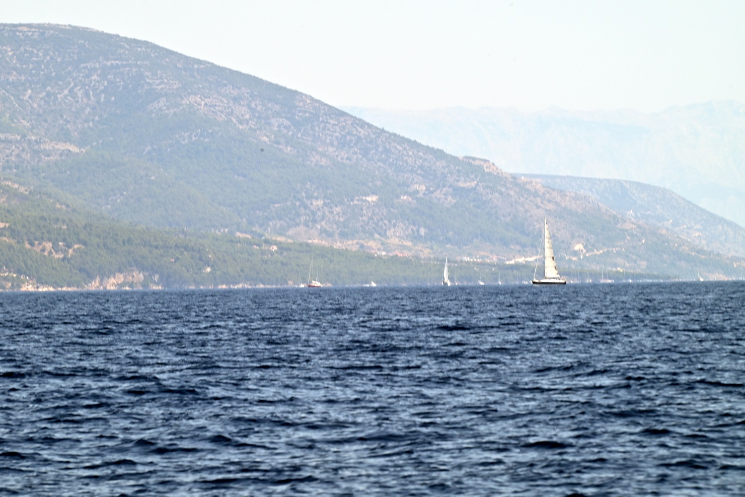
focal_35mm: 300
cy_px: 248
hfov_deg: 6.9
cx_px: 372
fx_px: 6210
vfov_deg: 4.6
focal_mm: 300
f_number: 16
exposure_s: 1/320
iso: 320
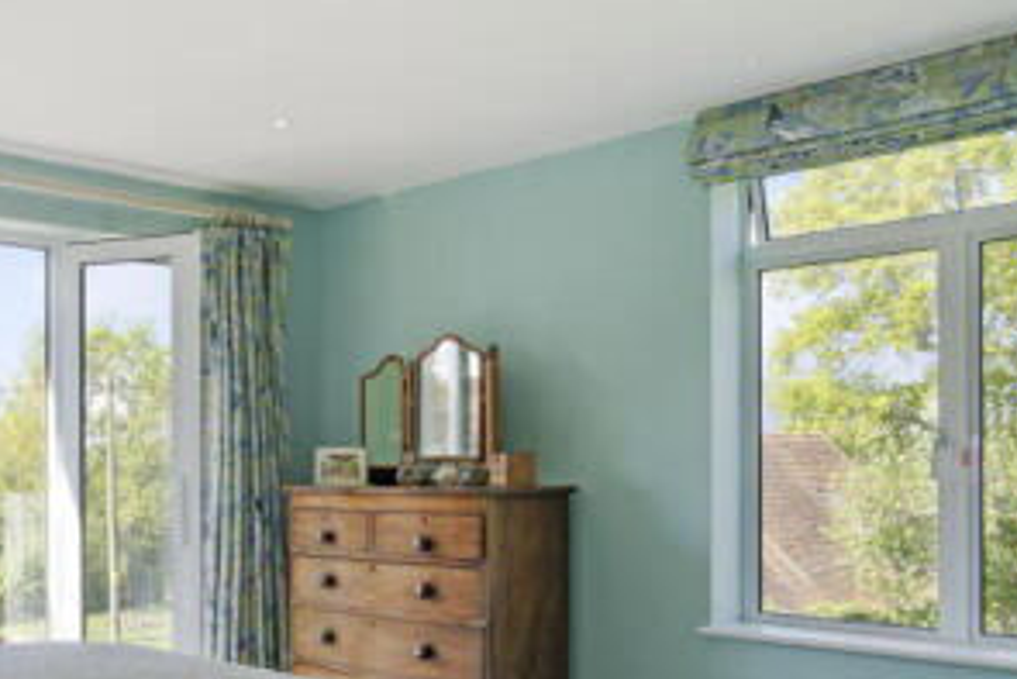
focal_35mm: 40
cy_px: 498
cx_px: 209
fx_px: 1131
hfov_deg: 46.0
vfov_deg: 32.9
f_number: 6.3
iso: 125
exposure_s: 1/15
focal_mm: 18
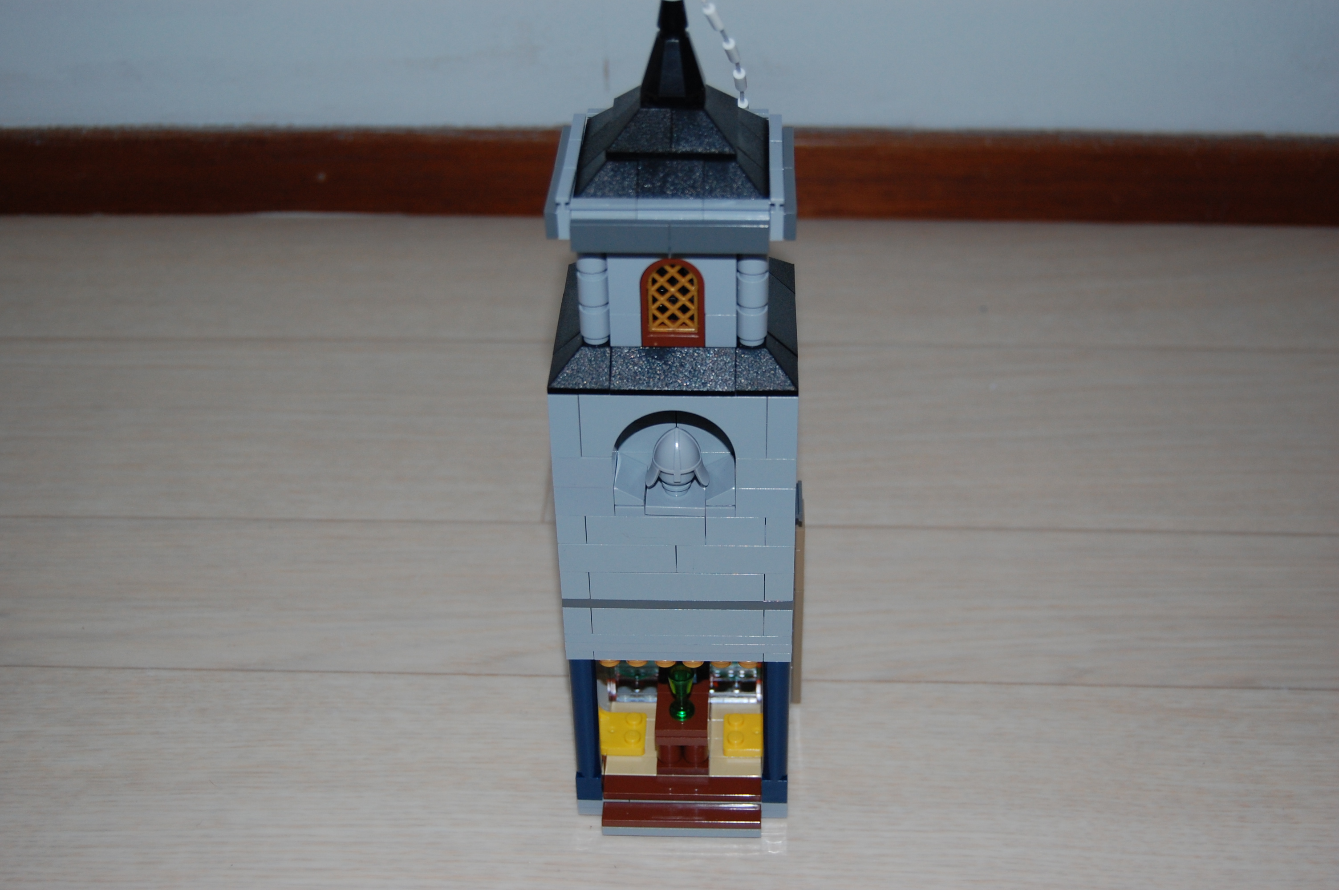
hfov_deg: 41.1
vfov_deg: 28.0
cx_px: 670
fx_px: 1784
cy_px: 445
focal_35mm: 48
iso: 400
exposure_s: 1/60
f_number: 4.5
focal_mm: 32
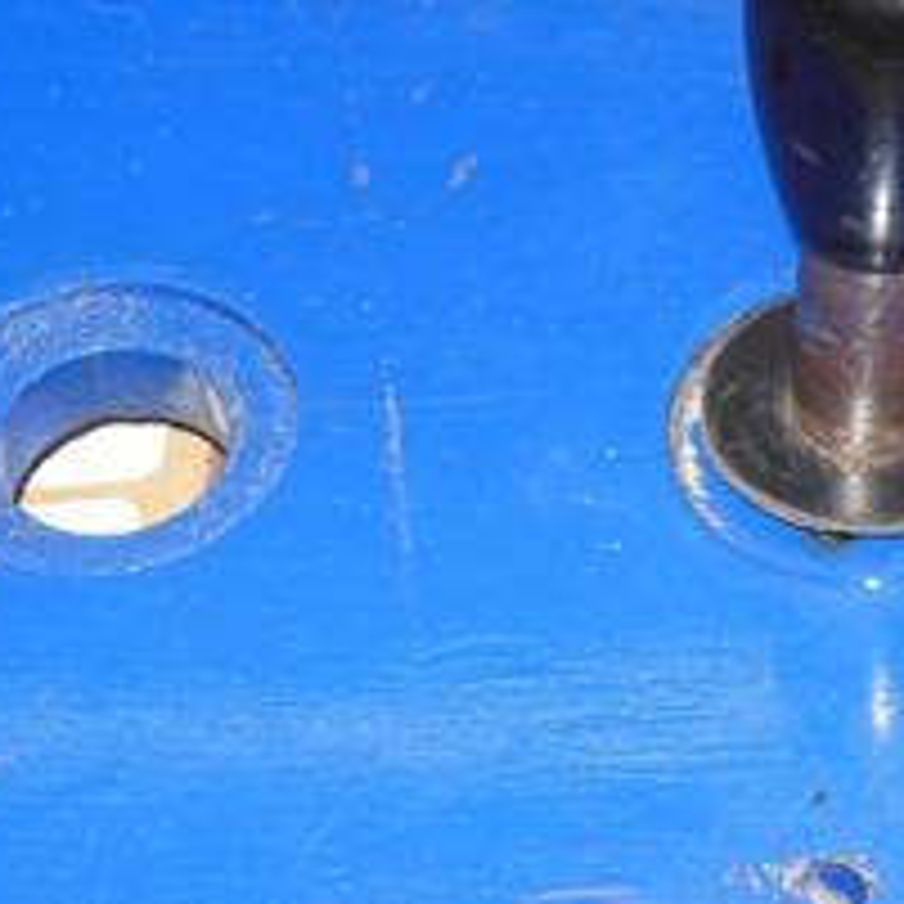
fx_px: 3841
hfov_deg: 13.3
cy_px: 504
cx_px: 873
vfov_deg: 13.4
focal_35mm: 130
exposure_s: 1/60
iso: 200
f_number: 4.3
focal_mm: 11.7
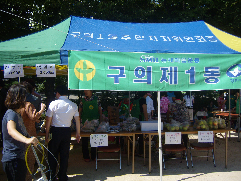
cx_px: 120
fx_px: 244
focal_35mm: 35
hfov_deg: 52.6
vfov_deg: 40.7
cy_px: 90
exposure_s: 1/180
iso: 80
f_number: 7.1
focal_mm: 7.4
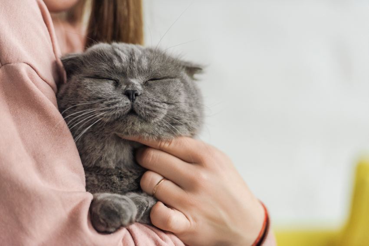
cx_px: 184
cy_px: 123
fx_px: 2050
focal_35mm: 200
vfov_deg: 6.9
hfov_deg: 10.3
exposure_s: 1/160
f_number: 2.8
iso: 800
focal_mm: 200
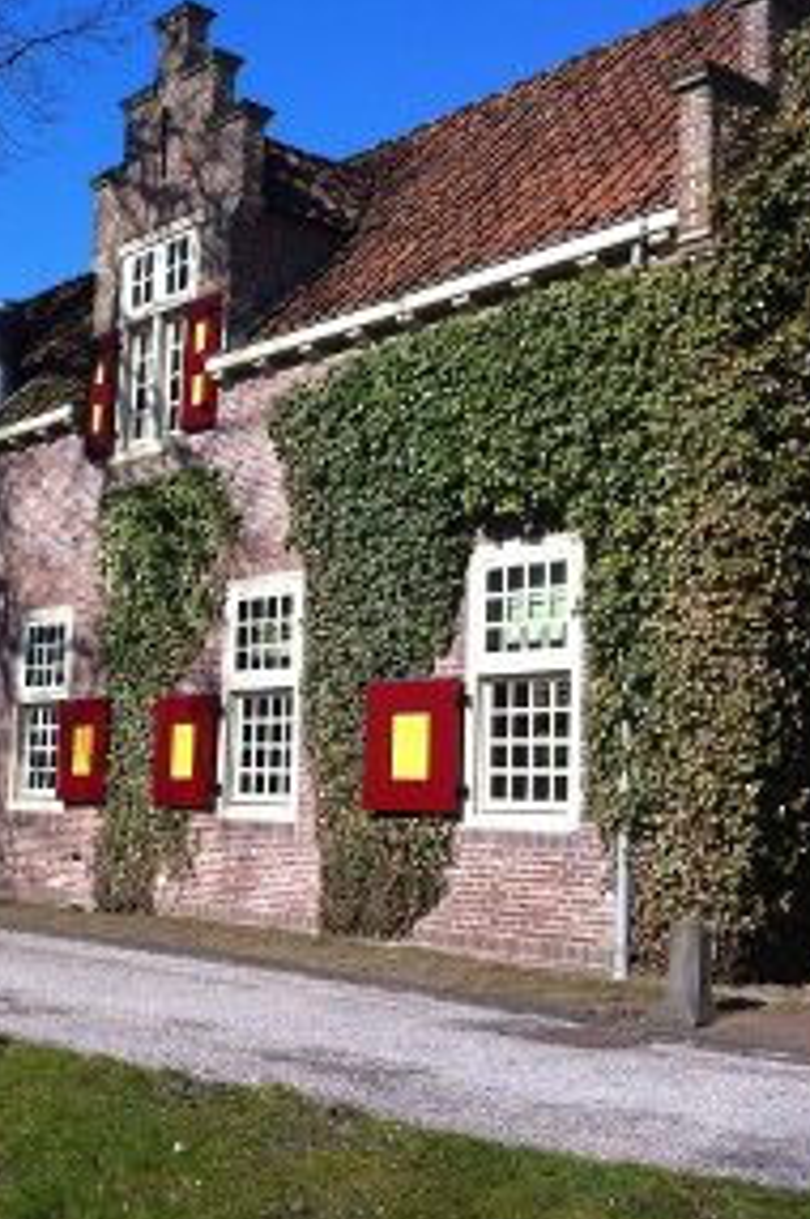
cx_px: 226
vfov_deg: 38.9
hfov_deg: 26.2
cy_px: 631
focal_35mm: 51
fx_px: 1725
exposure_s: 1/1005
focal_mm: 3.85
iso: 80
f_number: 2.8
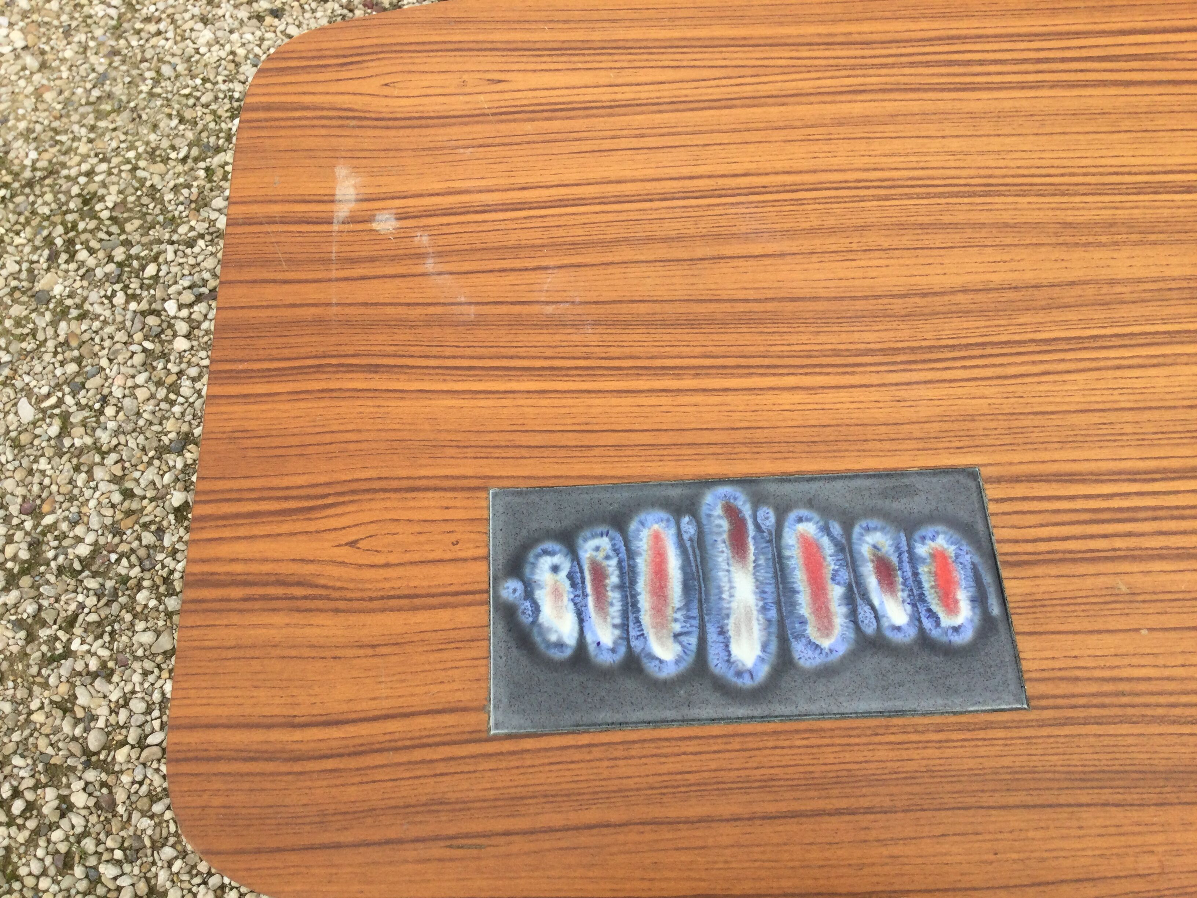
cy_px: 449
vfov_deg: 45.4
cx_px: 598
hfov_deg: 58.4
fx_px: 1072
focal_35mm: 31
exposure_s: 1/562
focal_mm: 3.3
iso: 25
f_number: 2.4
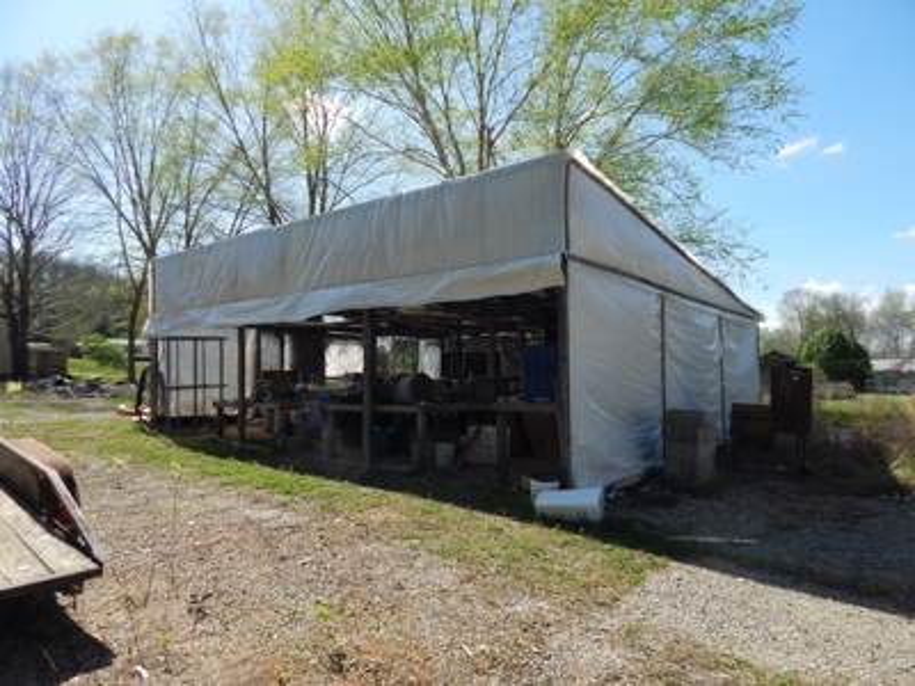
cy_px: 343
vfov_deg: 58.9
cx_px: 458
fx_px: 608
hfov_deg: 73.9
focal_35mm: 23
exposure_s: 1/800
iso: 200
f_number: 6
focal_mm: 4
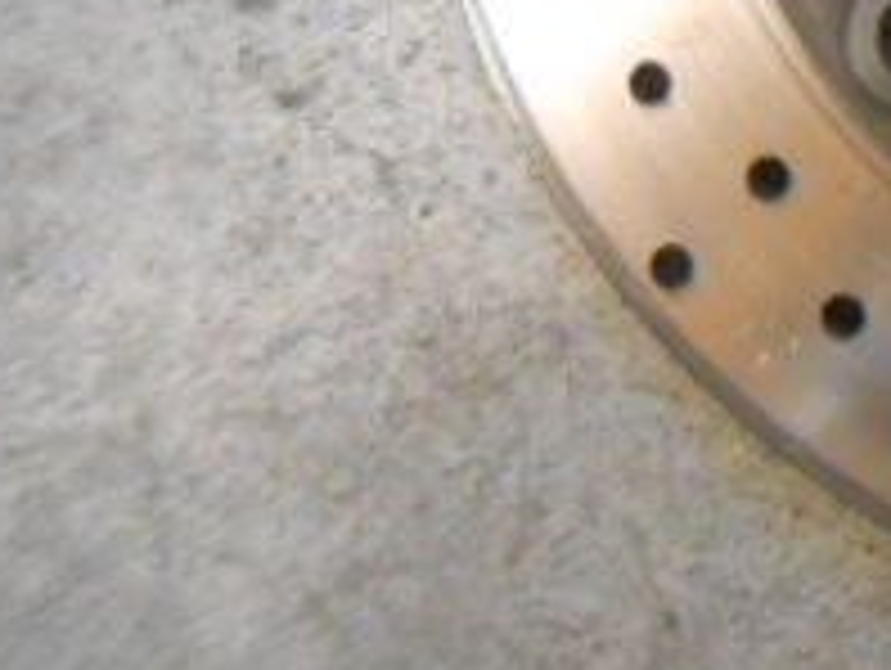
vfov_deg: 16.2
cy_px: -324
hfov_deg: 19.8
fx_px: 2165
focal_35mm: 84
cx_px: 1377
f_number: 3.5
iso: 640
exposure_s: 1/30
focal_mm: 4.6
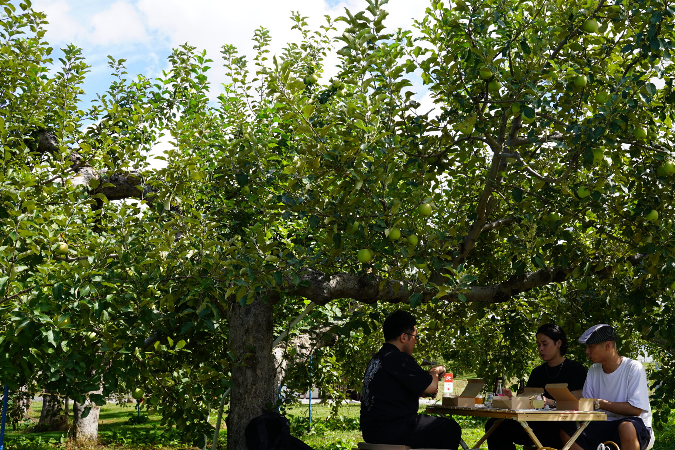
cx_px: 452
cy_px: 231
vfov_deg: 31.9
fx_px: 787
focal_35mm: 42
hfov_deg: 45.7
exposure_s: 1/125
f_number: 8
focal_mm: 30
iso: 100
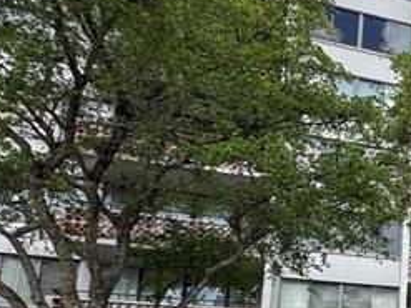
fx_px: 688
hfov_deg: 22.0
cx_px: 722
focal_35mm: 58
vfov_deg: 23.5
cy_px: 348
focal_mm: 2.22
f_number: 2.2
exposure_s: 1/416
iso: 40
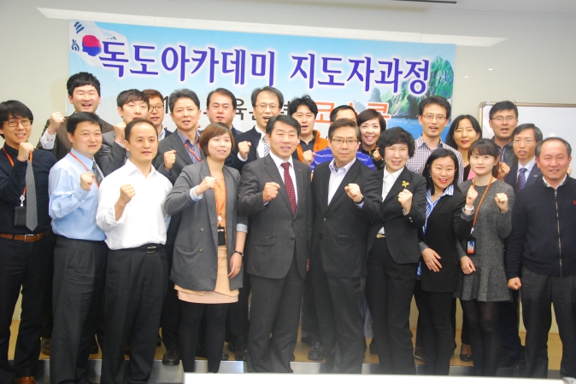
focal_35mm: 53
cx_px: 295
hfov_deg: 37.5
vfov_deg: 25.5
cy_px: 190
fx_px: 848
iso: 900
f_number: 4.5
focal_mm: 34
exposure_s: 1/30
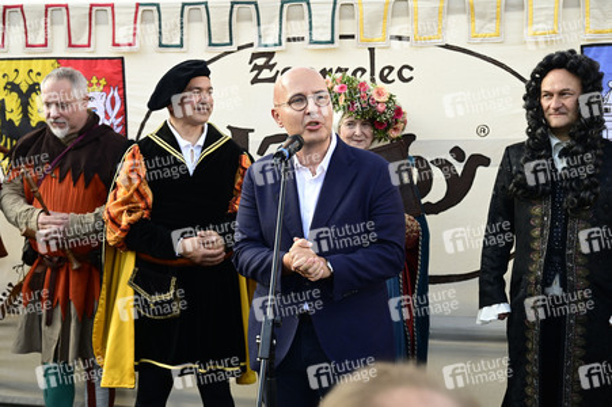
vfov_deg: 28.6
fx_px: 798
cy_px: 204
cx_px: 306
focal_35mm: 47
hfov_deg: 41.9
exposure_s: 1/320
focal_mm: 47
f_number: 4.5
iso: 400
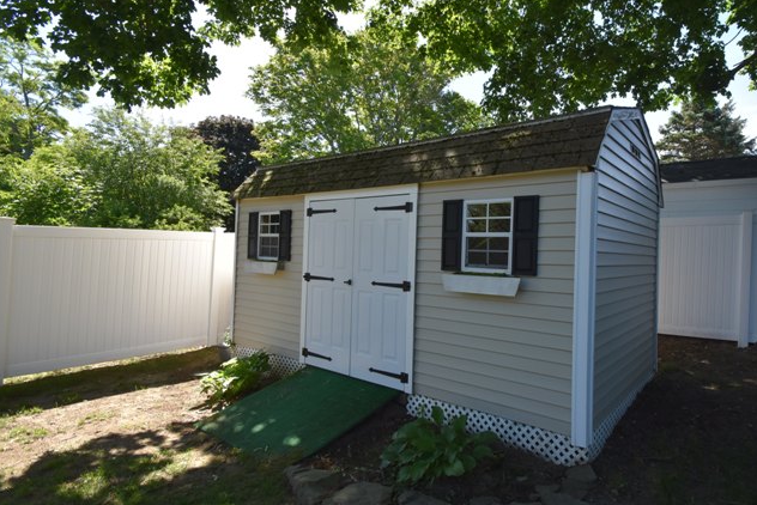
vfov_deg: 64.5
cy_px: 231
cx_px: 474
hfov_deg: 85.2
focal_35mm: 19
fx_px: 400
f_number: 8
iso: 560
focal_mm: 10
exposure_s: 1/500
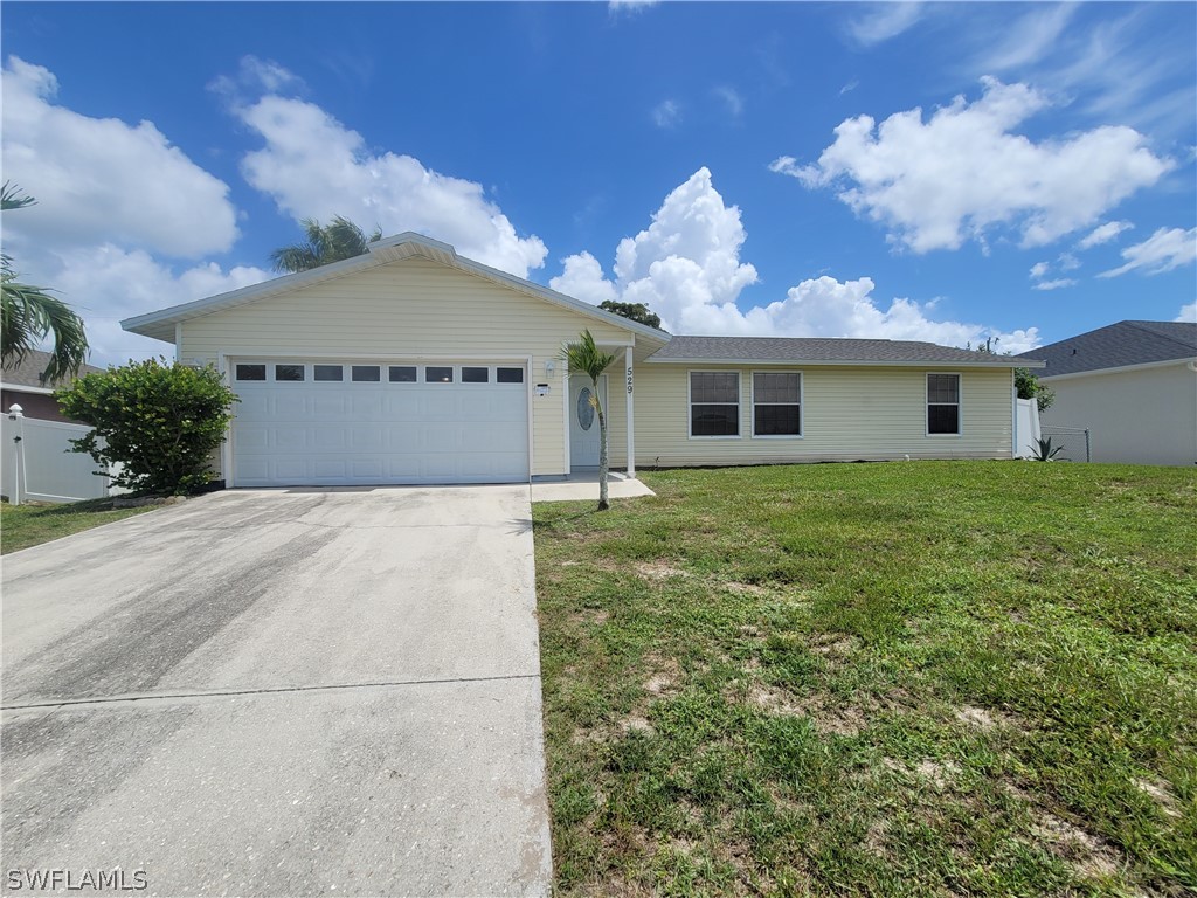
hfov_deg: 106.2
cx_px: 598
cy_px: 449
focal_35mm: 13
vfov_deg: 89.9
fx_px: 450
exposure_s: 1/3185
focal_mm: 2.2
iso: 64
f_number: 2.2
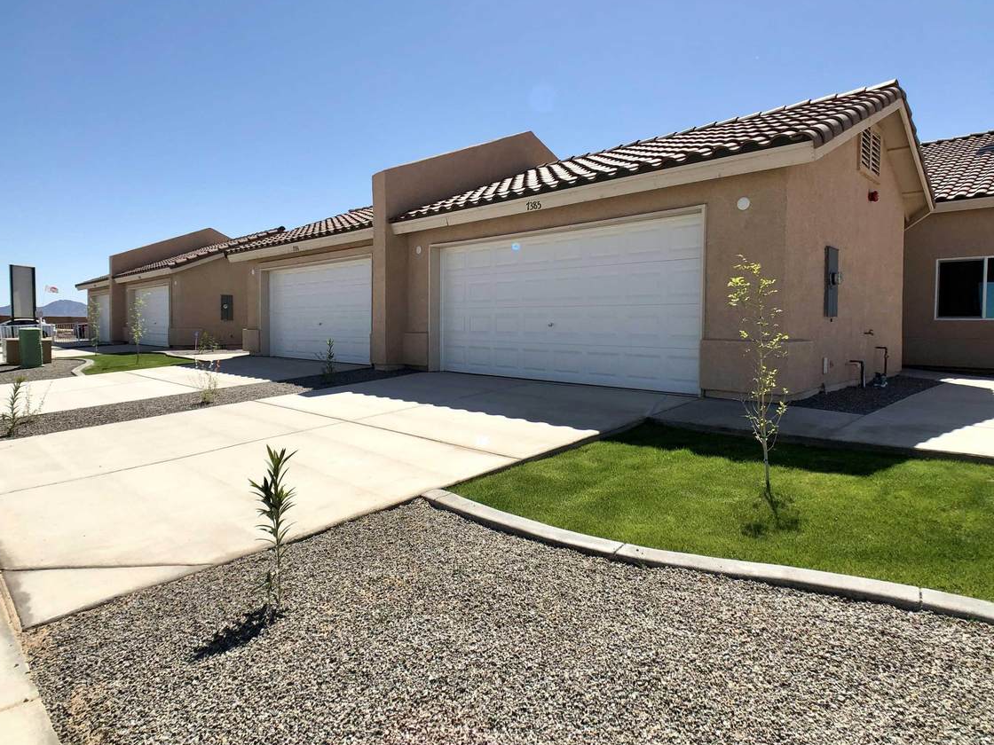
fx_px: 919
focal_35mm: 32
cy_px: 359
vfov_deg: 44.2
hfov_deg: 56.8
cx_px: 497
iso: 20
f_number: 1.8
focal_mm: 4
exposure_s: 1/2558
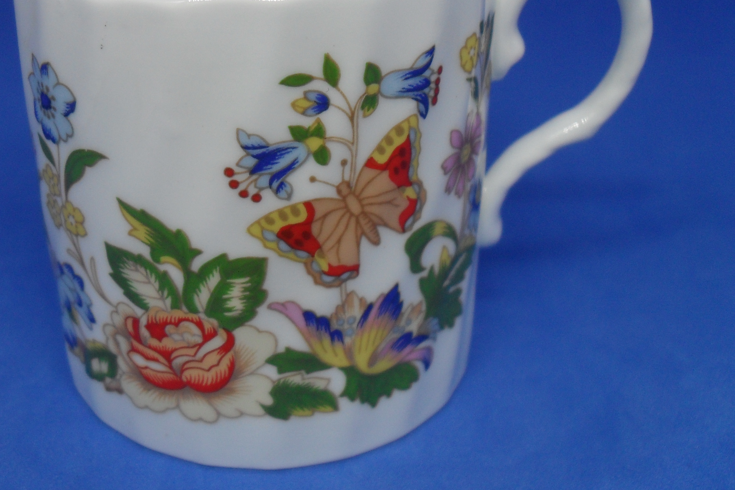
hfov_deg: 39.3
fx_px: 1021
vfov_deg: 26.8
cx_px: 274
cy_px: 161
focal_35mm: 50
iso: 100
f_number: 2.8
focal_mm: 6.2
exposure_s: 1/90
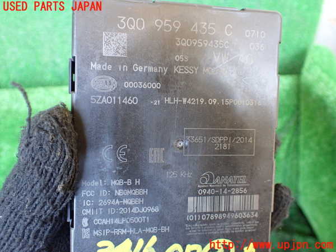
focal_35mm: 30
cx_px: 168
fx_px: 291
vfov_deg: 46.8
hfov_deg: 60.0
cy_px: 126
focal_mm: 5.4
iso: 800
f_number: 2.3
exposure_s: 1/50
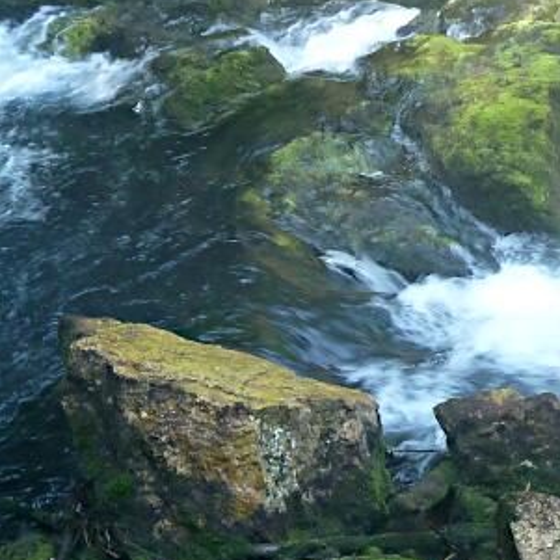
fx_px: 2581
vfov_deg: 12.4
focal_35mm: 141
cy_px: 383
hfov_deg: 12.4
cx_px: 192
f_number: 3.6
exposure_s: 1/30
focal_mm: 6.5
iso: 100
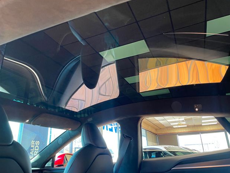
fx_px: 179
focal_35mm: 27
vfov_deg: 51.4
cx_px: 113
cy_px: 85
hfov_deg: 65.3
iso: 80
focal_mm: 4.2
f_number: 1.6
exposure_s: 1/60
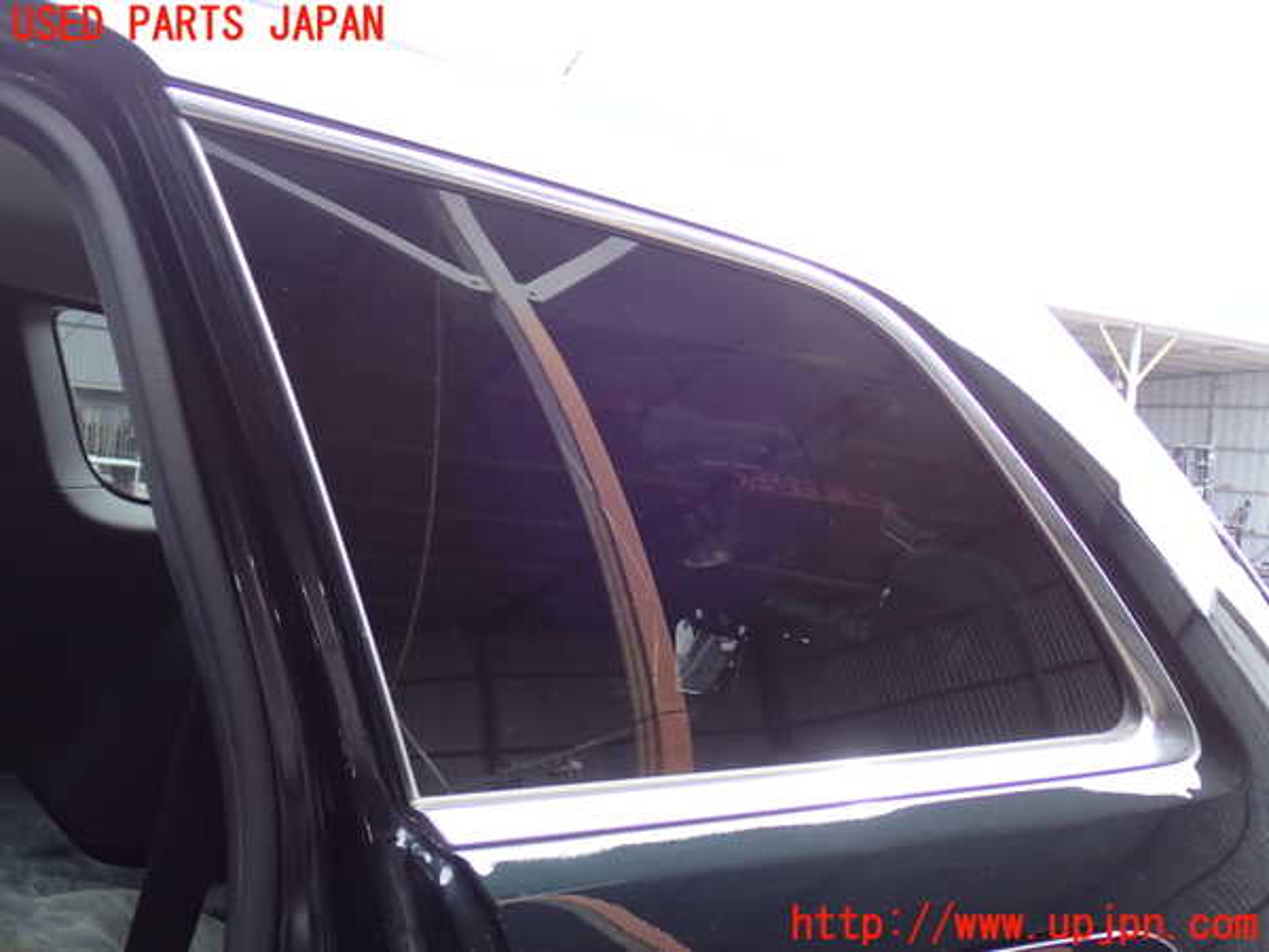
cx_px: 634
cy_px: 476
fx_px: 1393
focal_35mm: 38
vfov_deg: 37.7
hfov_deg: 49.0
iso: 100
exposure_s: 1/80
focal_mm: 6.83
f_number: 2.7
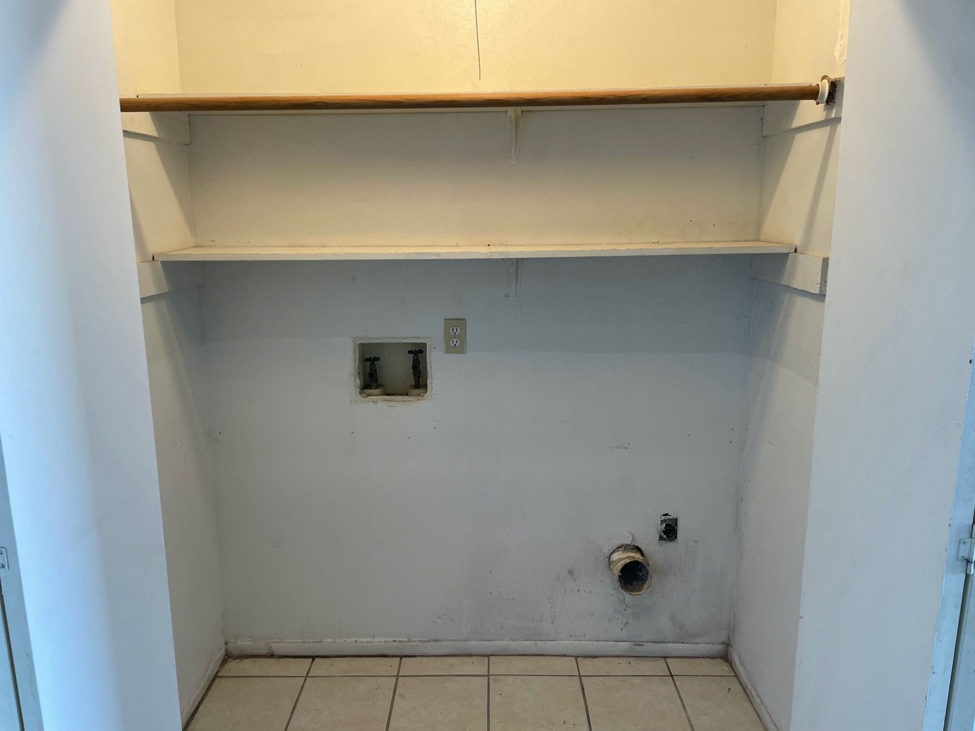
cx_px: 488
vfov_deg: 53.0
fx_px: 732
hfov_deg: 67.3
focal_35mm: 26
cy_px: 366
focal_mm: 4.2
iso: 125
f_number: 1.6
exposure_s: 1/120
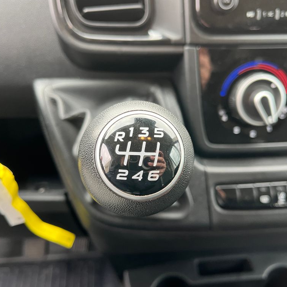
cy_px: 143
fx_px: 291
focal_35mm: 31
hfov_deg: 52.5
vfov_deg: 52.5
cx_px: 140
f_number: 1.6
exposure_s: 1/60
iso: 200
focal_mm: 5.1
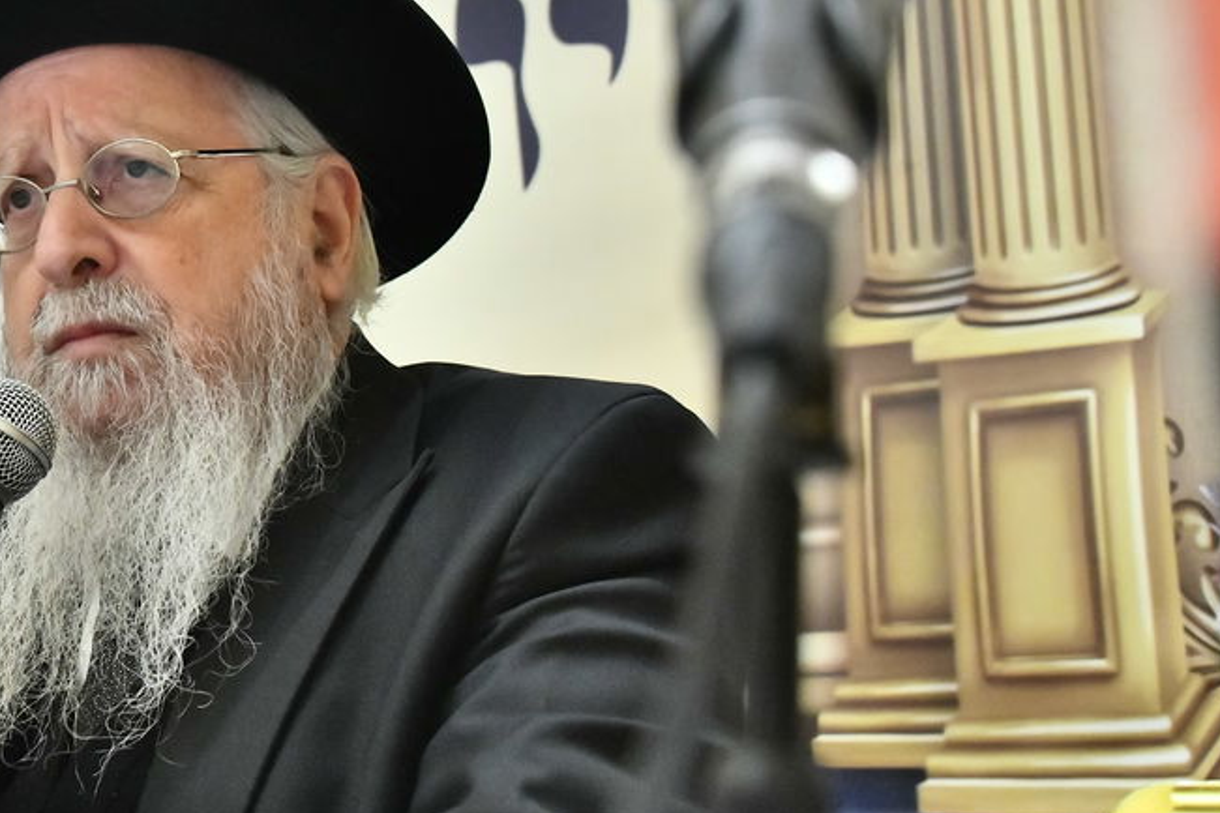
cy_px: 198
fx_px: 2914
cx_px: 97
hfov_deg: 23.0
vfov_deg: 15.8
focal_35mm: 86
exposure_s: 1/100
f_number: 5
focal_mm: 40
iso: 5000
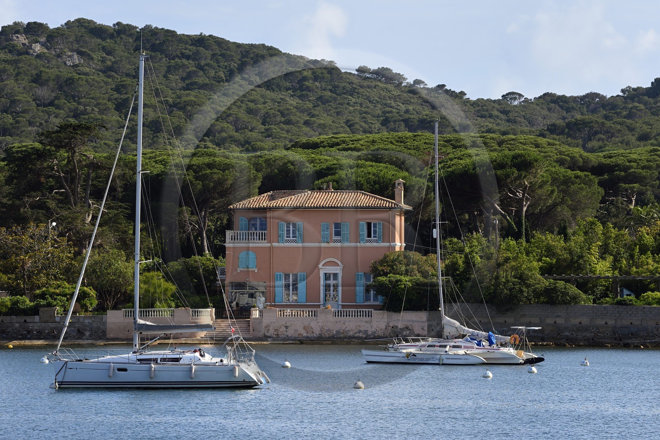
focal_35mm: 185
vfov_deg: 7.4
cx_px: 330
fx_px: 3391
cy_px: 220
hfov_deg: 11.1
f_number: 9
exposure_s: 1/400
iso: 200
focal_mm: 185
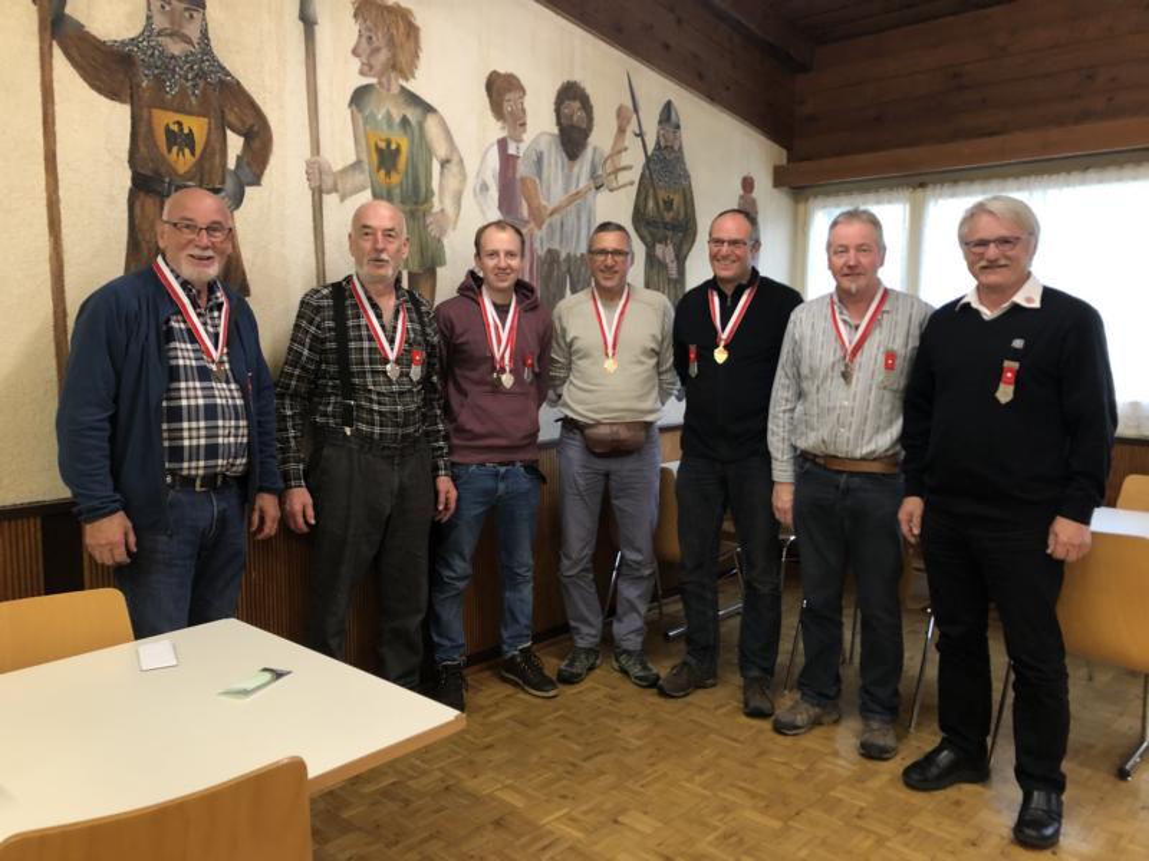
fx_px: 929
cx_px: 574
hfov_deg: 63.4
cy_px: 430
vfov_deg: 49.7
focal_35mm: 28
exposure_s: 1/17
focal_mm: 3.99
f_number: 1.8
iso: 80
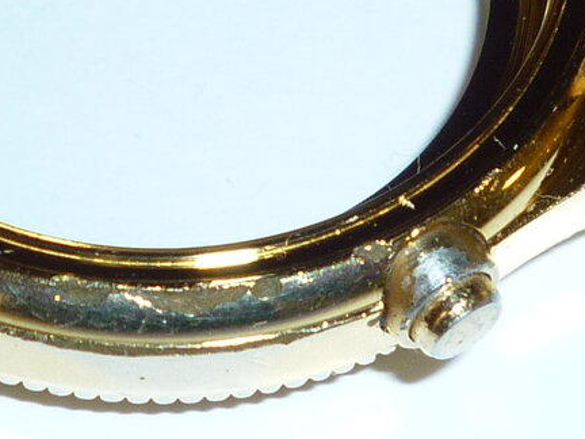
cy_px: 81
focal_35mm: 166
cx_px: 160
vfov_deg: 8.9
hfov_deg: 11.9
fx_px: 2805
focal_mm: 6.3
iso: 100
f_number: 4
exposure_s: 1/30
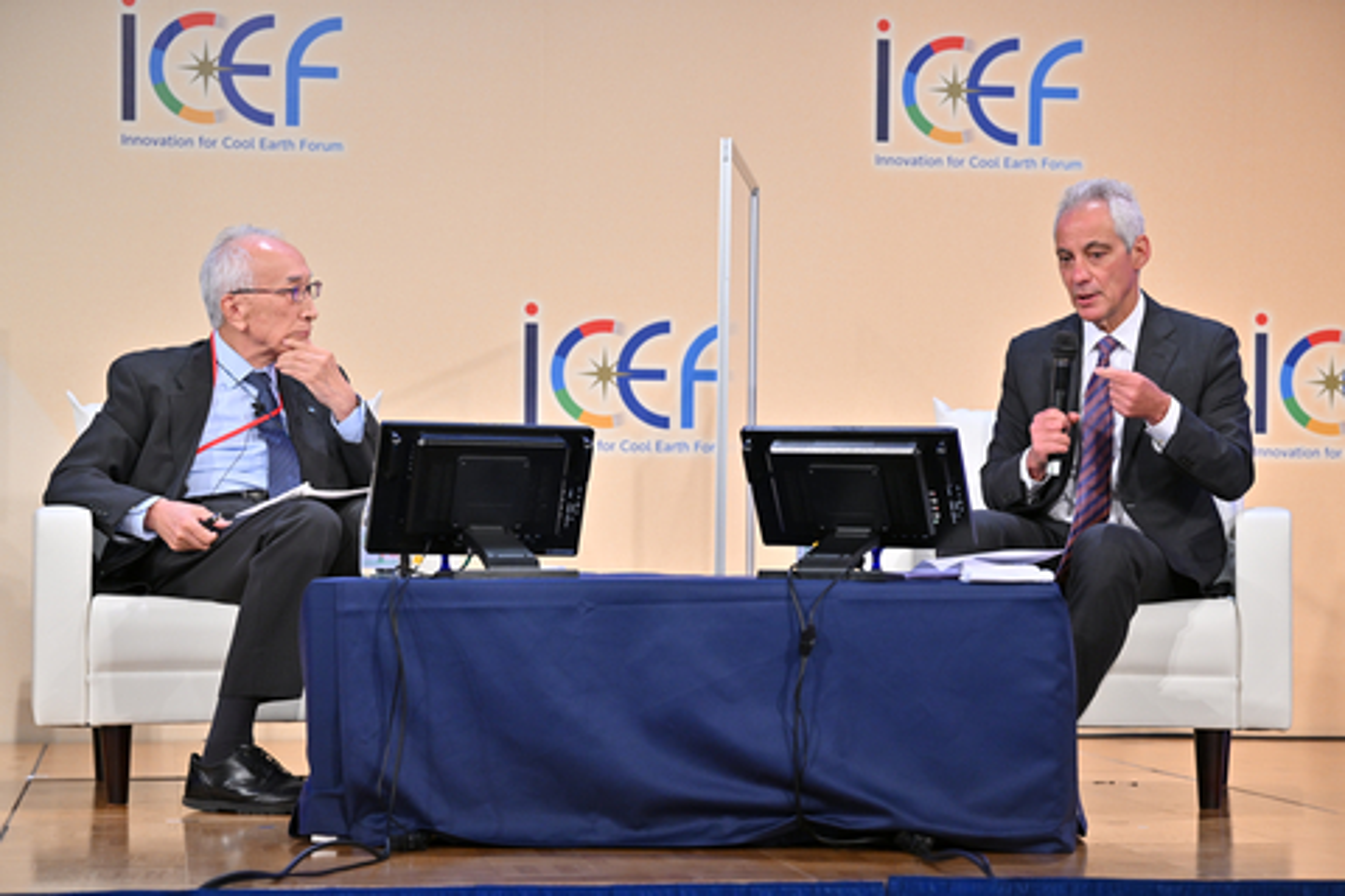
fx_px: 3437
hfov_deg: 22.1
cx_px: 672
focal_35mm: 92
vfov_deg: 14.9
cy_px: 448
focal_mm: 92
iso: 1000
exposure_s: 1/320
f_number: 4
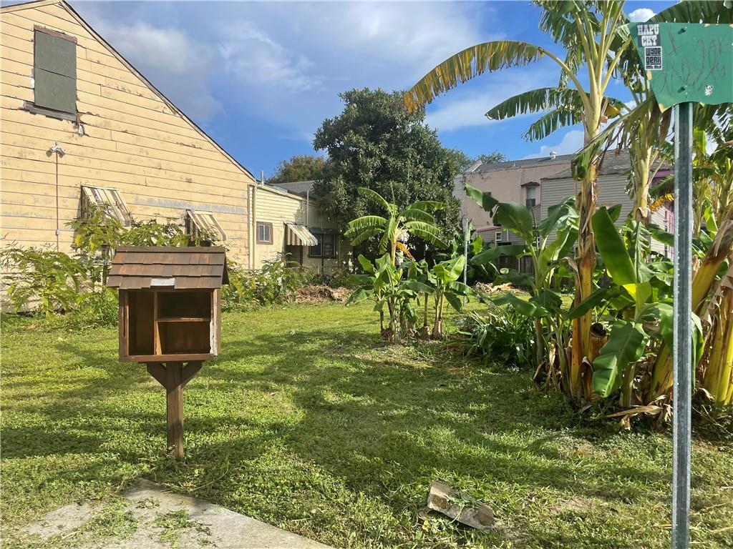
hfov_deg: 67.3
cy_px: 274
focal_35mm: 26
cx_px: 366
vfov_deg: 53.1
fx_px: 551
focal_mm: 4.2
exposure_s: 1/4132
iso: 32
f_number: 1.6
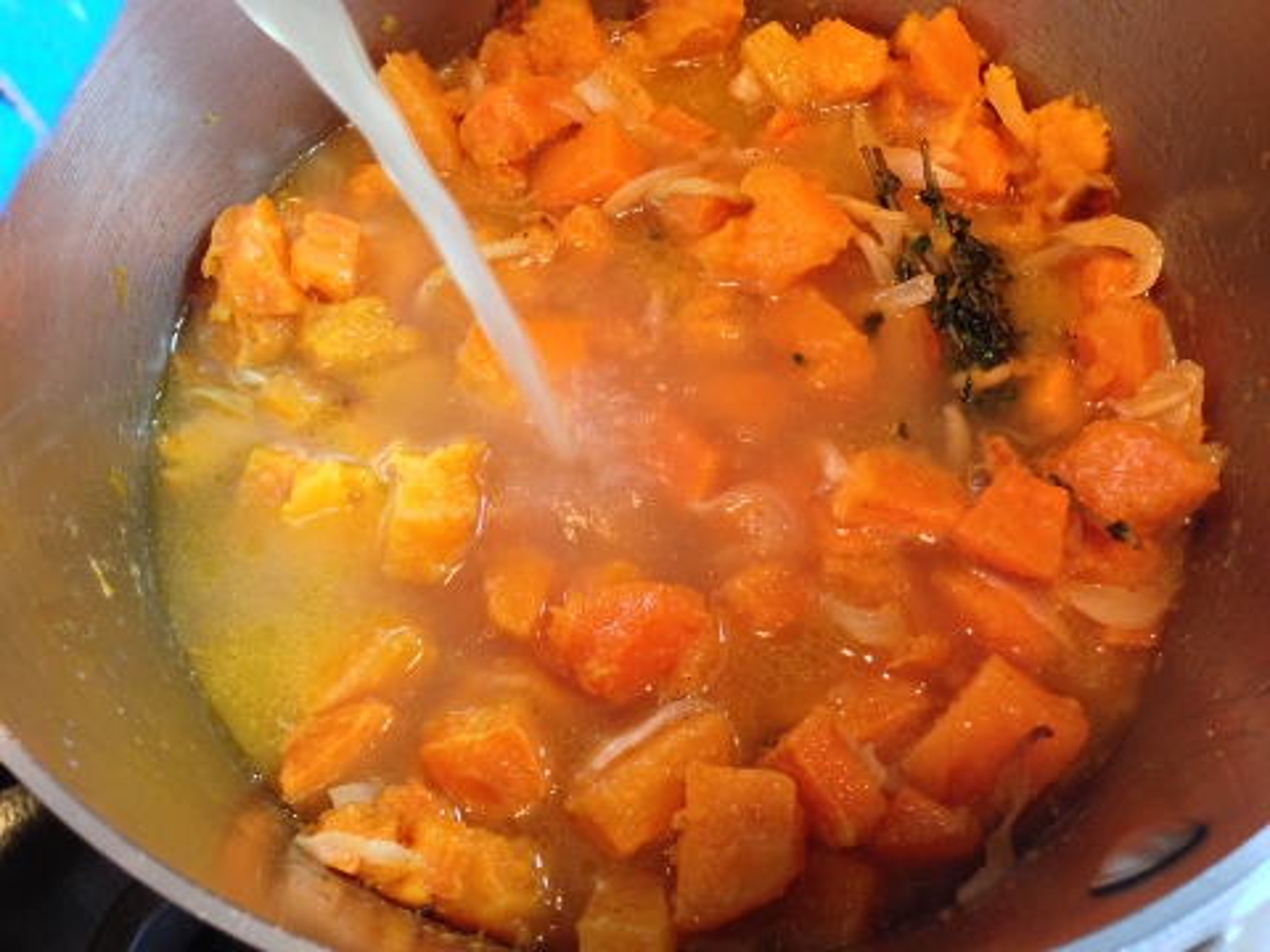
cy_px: 476
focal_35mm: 33
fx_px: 1211
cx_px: 635
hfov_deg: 55.4
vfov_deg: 42.9
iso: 100
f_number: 2.4
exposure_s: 1/20
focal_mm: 4.12
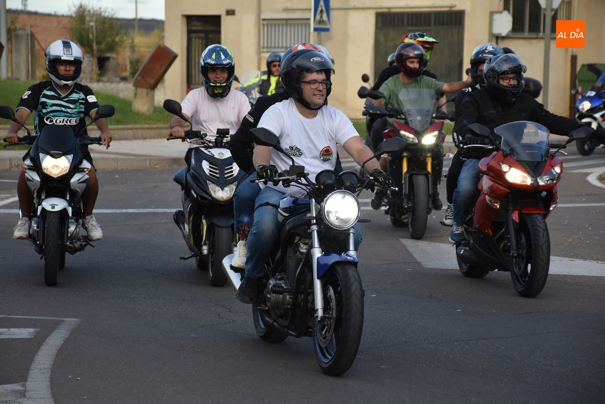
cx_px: 302
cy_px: 202
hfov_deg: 14.4
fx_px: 2396
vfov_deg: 9.6
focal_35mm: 142
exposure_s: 1/800
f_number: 5.3
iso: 800
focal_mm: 95
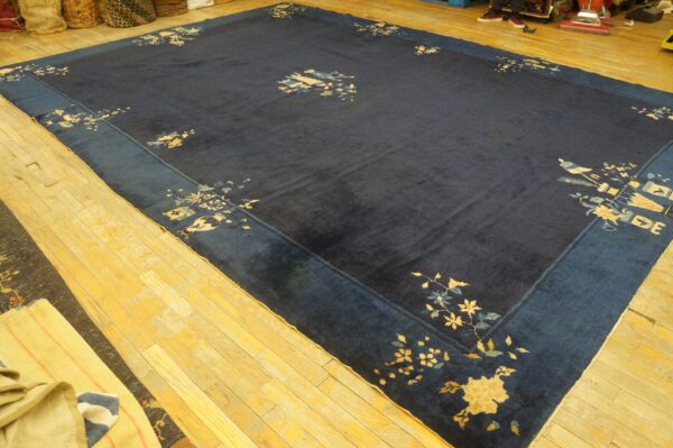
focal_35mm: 27
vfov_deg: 47.9
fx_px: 504
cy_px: 224
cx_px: 336
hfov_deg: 67.4
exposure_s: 1/160
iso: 3200
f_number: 3.5
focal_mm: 18
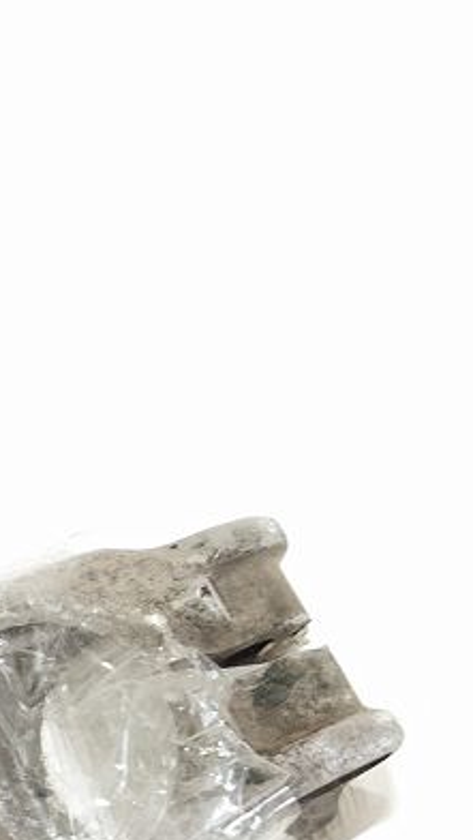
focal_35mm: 90
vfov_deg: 23.1
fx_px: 2003
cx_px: -655
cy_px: 754
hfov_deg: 11.3
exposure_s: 1/50
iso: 300
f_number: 1.79
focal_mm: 4.71
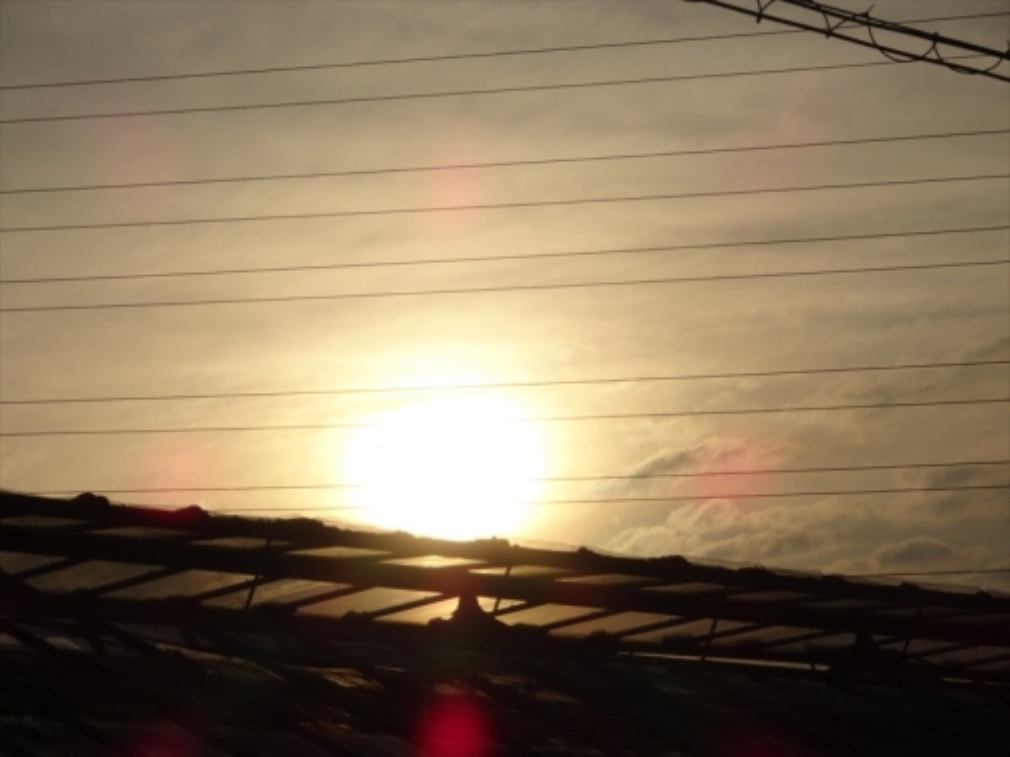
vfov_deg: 8.8
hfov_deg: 11.8
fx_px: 4902
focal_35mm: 168
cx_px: 505
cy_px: 378
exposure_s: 1/2000
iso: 80
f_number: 6.3
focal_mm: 28.74
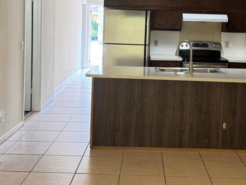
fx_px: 348
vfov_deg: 29.2
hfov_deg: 38.8
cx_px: 142
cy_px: 46
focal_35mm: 49
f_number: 1.78
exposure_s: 1/60
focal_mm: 6.76
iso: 160
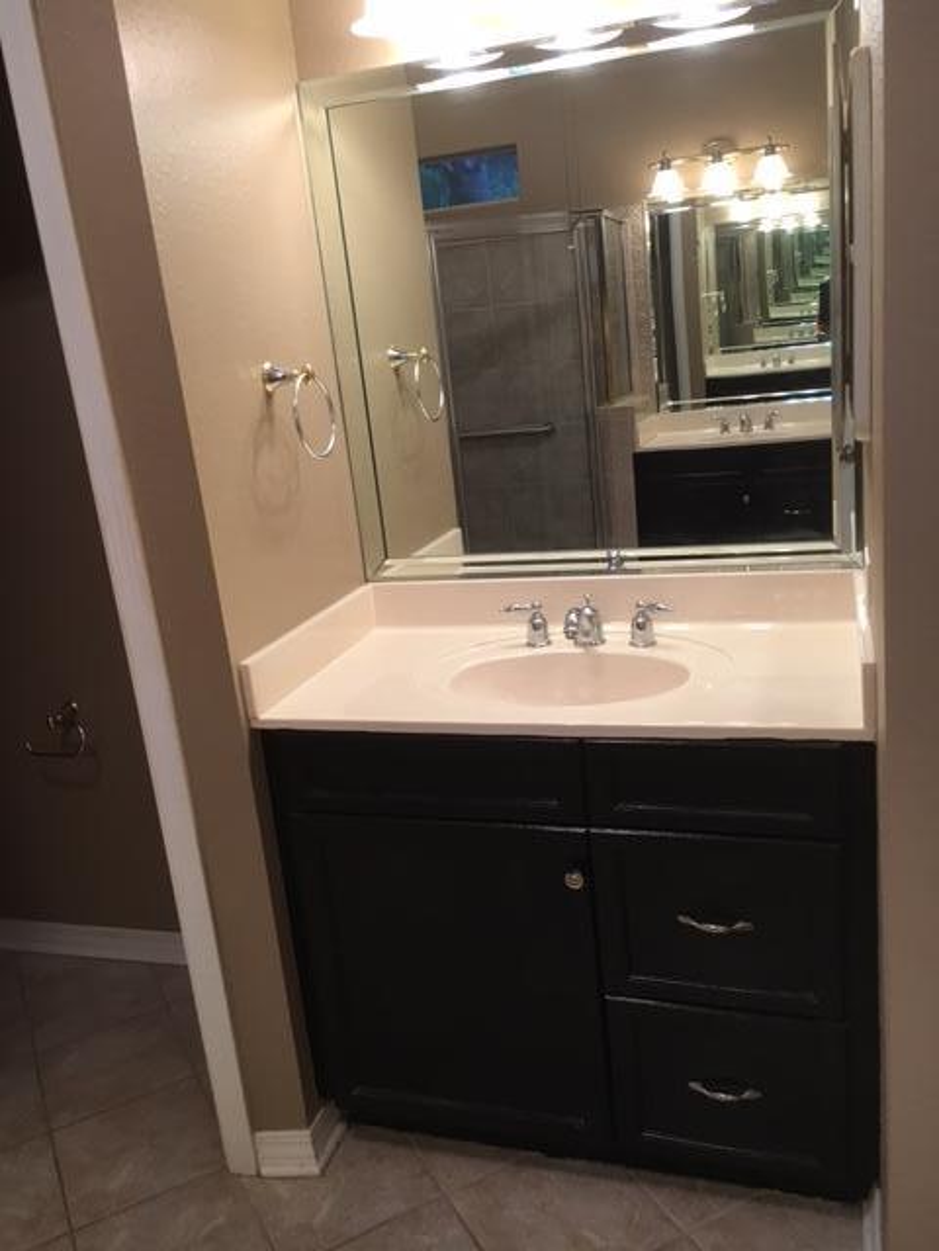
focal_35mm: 29
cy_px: 626
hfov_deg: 48.2
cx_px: 470
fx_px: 1049
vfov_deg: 61.7
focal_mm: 4.15
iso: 80
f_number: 2.2
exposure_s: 1/30
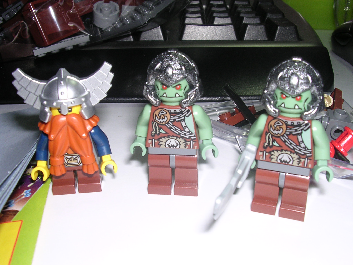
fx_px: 388
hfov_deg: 49.0
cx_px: 176
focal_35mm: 38
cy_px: 132
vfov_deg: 37.7
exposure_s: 1/60.1
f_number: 5.6
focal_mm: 5.8
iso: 100
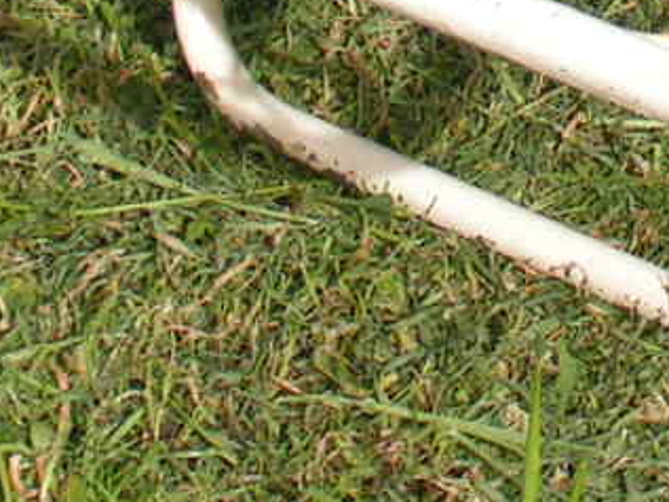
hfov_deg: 7.7
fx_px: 4911
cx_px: 728
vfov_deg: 5.8
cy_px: -386
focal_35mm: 254
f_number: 5
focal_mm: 9.7
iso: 50
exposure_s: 1/400
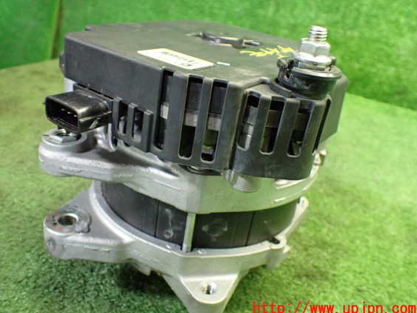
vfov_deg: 44.1
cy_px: 151
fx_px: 385
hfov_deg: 56.8
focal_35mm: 32
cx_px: 198
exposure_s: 1/50
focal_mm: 5.4
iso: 800
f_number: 2.3
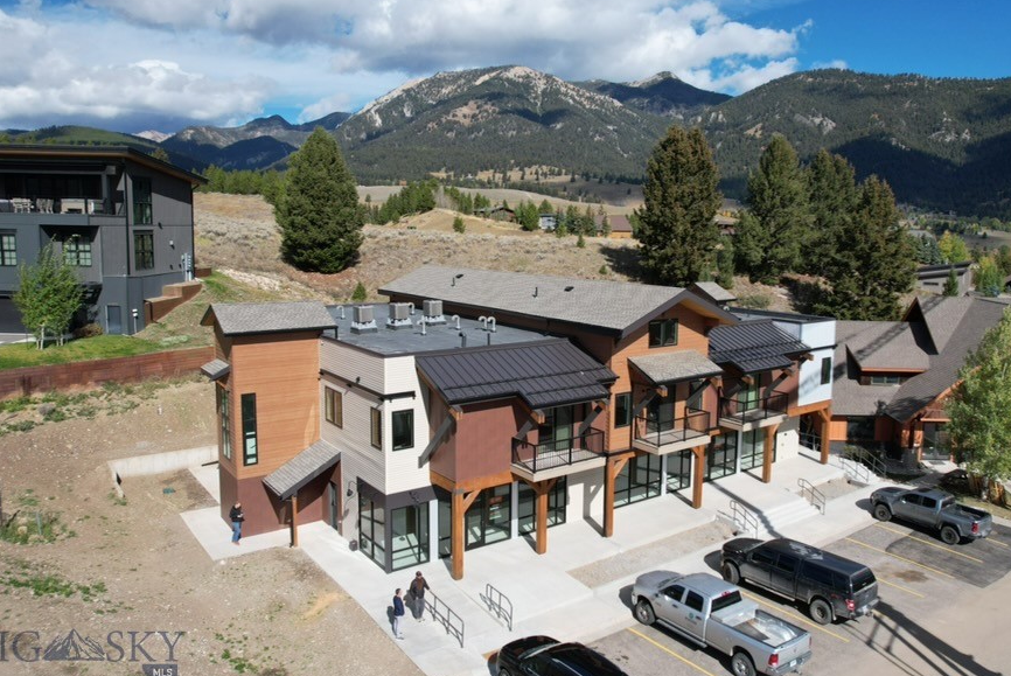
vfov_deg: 49.5
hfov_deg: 69.2
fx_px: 731
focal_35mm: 26
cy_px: 298
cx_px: 556
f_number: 2.8
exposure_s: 1/2500
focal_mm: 8.38
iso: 130
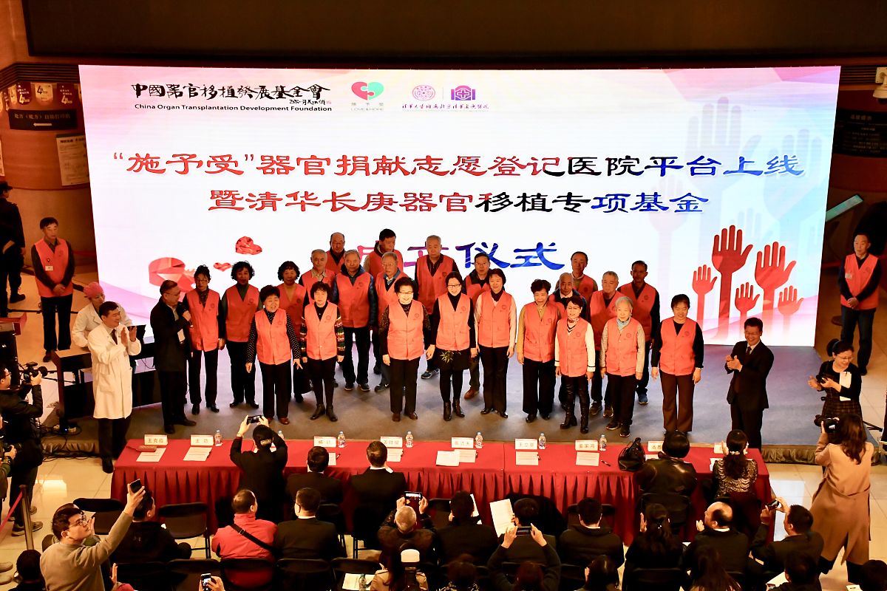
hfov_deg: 35.1
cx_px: 444
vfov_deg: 23.8
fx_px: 1404
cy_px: 296
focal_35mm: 57
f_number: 8
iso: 2500
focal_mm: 38
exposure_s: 1/160
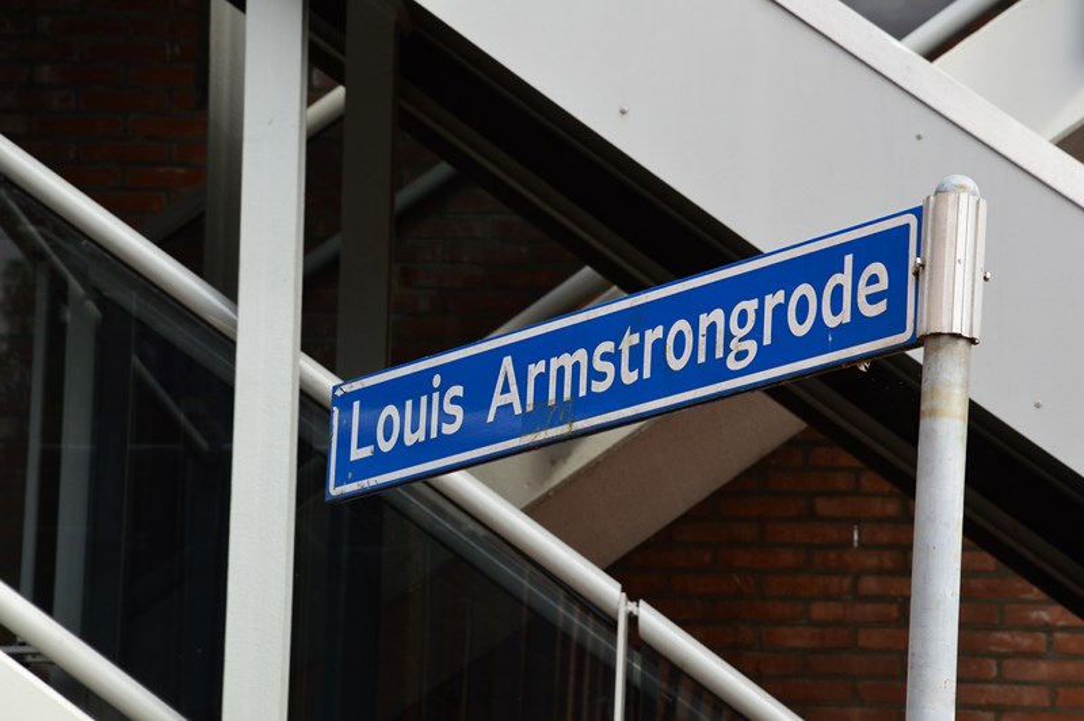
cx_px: 542
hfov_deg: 13.1
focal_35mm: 158
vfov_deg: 8.7
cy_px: 360
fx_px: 4738
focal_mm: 105
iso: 400
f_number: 9
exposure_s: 1/160
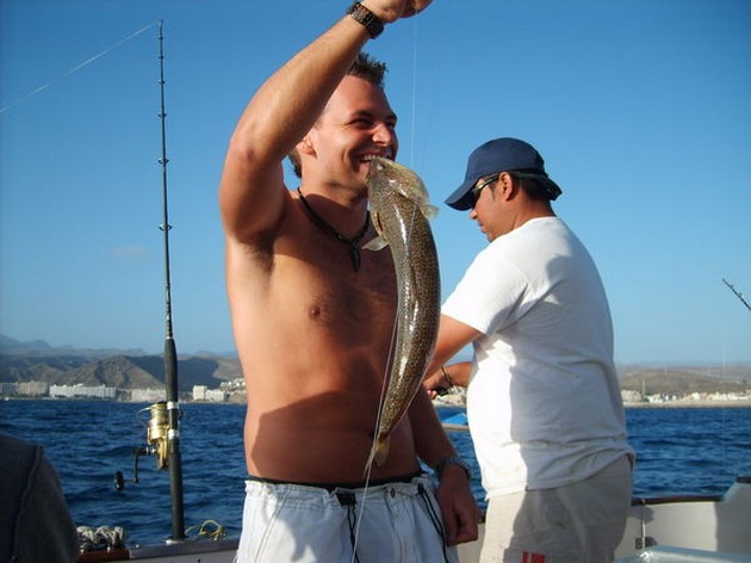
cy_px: 282
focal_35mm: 35
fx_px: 759
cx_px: 376
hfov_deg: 52.6
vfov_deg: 40.7
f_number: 7.1
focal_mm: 5.8
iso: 50
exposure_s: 1/180
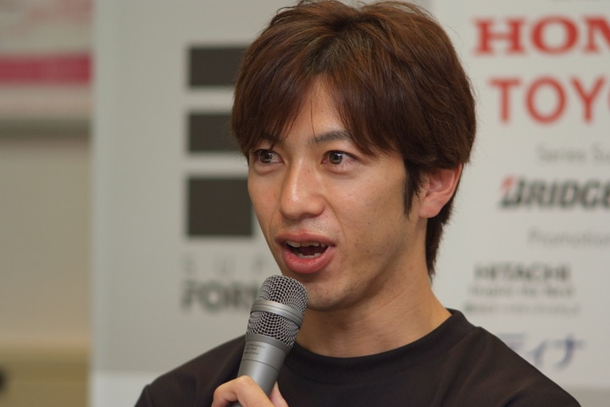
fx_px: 4575
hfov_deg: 7.6
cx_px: 305
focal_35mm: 270
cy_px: 204
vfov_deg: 5.1
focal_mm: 180
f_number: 2.8
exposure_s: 1/125
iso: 800
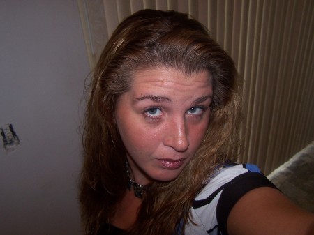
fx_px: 345
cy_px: 118
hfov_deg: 49.0
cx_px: 157
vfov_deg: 37.7
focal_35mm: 38
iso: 140
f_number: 2.8
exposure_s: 1/60
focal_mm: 6.3
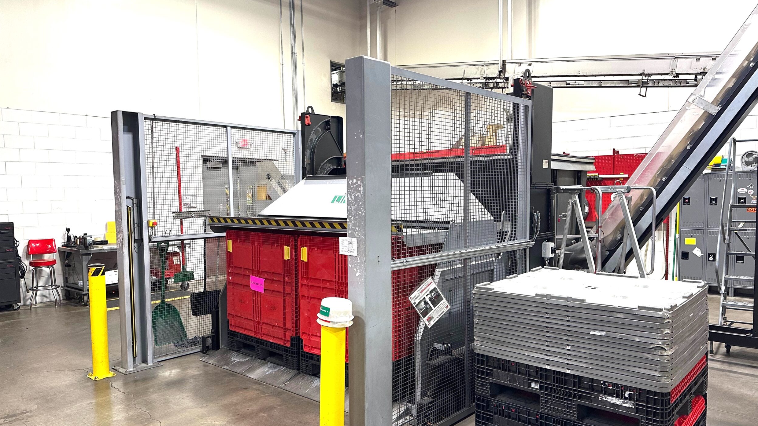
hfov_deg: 69.9
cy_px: 229
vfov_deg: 42.9
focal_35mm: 27
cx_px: 375
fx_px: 543
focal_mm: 6.86
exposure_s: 1/60
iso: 200
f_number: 1.78
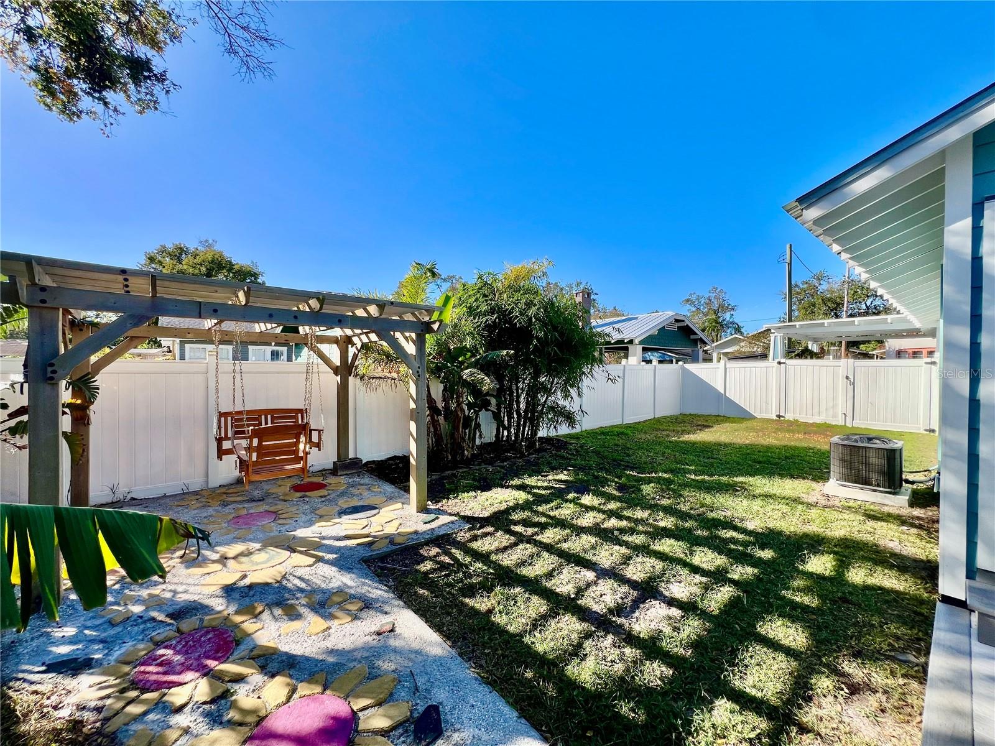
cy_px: 373
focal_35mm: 13
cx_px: 498
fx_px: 374
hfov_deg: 106.2
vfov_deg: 89.9
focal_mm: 1.57
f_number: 1.8
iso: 32
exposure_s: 1/752
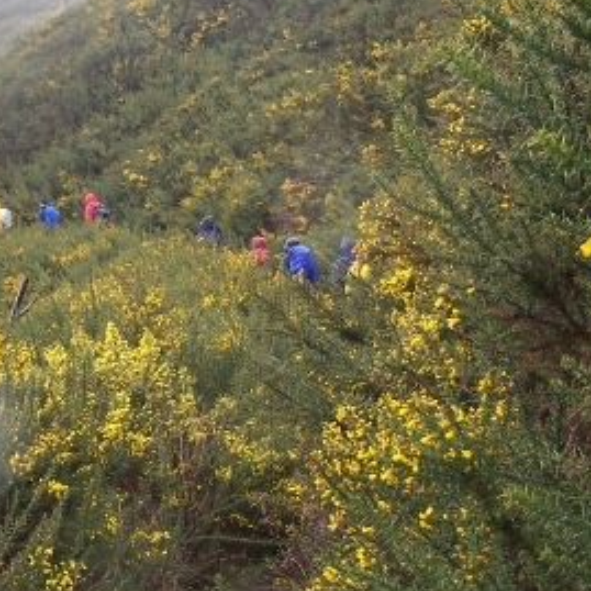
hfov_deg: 22.7
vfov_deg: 22.9
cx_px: 116
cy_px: 178
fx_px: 1449
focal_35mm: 75
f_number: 2.8
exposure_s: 1/80
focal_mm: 6.3
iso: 80
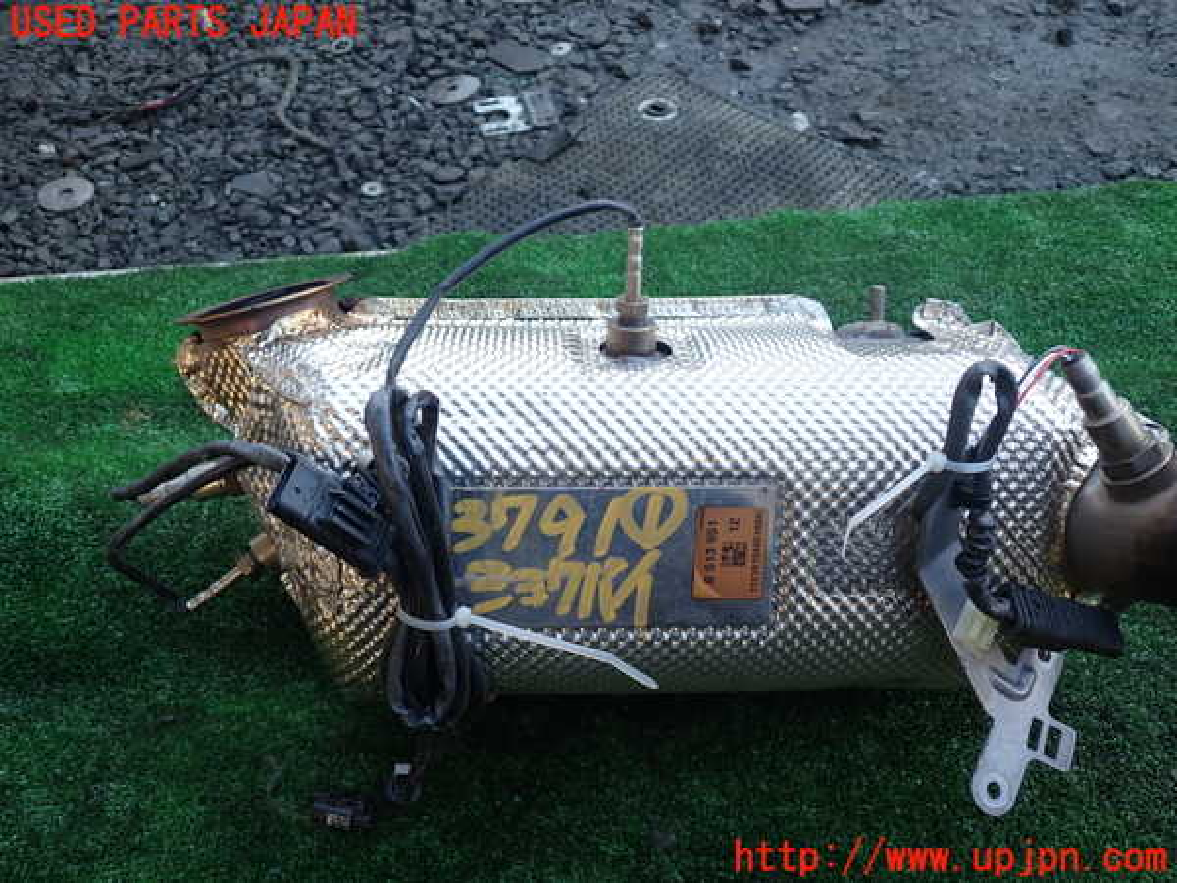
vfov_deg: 46.8
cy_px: 442
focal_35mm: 30
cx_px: 588
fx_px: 1020
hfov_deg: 60.0
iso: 100
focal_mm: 5.4
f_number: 2.3
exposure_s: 1/100
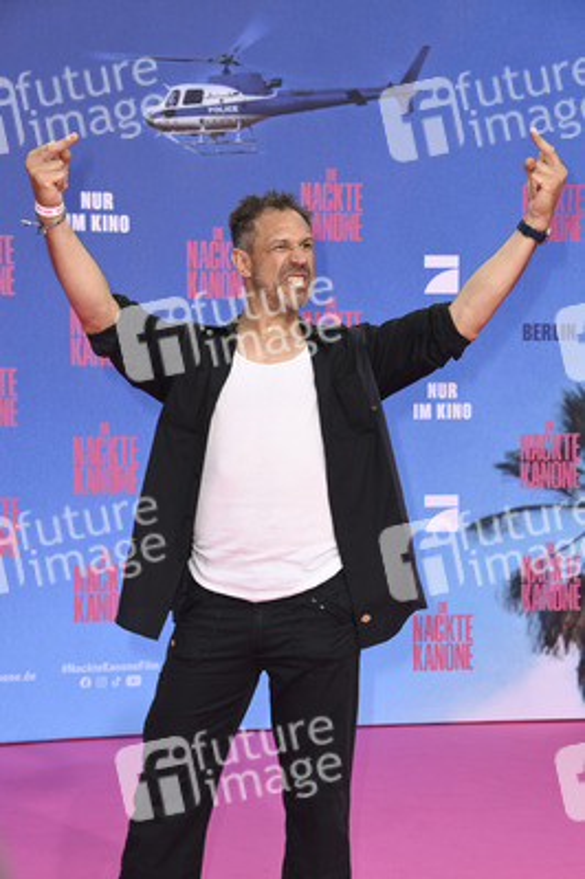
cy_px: 440
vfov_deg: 23.9
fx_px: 2075
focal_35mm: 85
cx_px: 292
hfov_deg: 16.0
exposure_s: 1/250
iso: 250
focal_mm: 85
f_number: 6.3
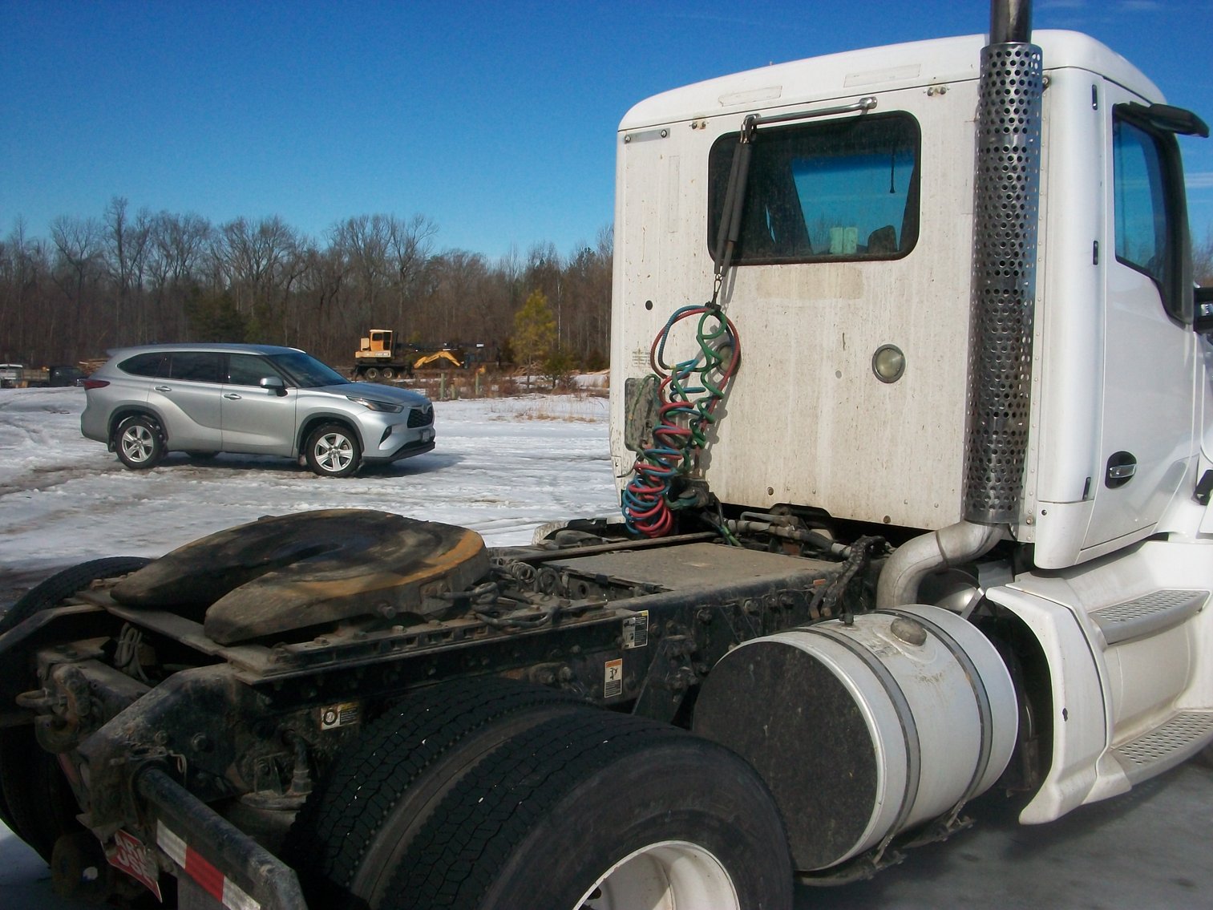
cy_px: 455
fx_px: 1192
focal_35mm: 34
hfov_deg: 54.0
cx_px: 606
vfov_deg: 41.8
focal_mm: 5.7
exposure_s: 1/800
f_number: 5.5
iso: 80
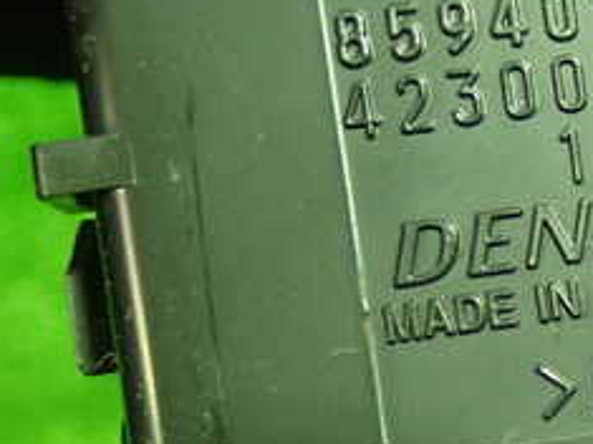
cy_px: 358
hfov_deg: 19.3
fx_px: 1661
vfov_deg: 15.1
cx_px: 671
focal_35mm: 97
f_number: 2.7
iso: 800
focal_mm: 6.83
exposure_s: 1/30
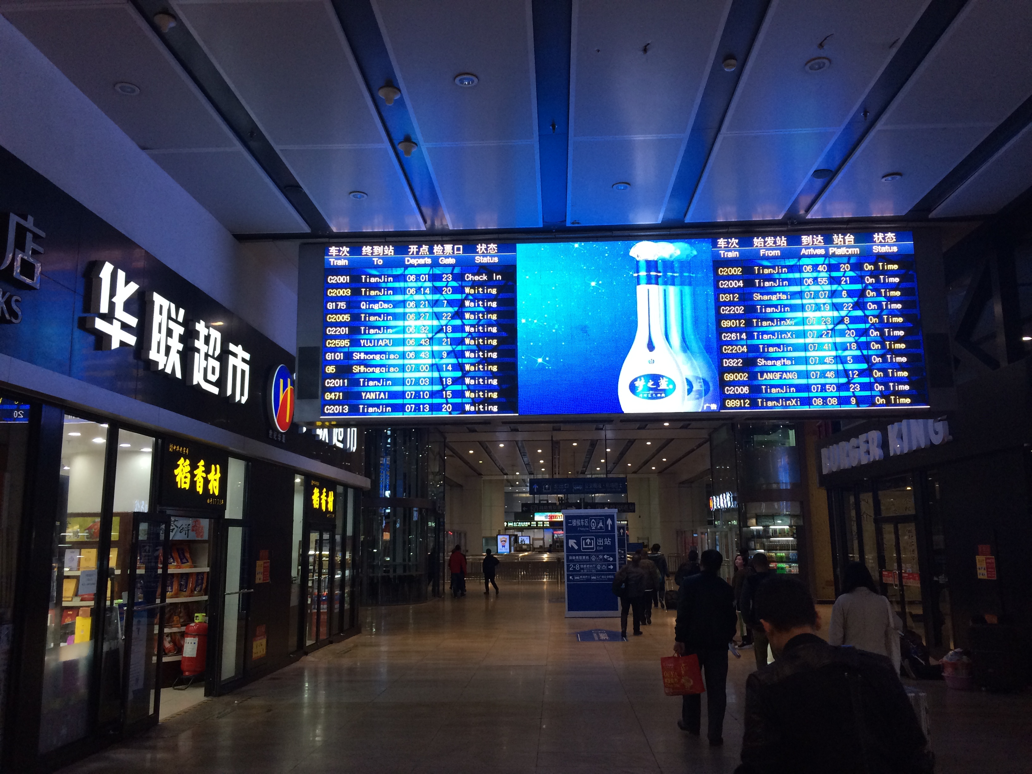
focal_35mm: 29
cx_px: 516
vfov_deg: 48.2
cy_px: 387
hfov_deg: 61.7
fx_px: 865
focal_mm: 4.15
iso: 64
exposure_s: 1/33
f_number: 2.2
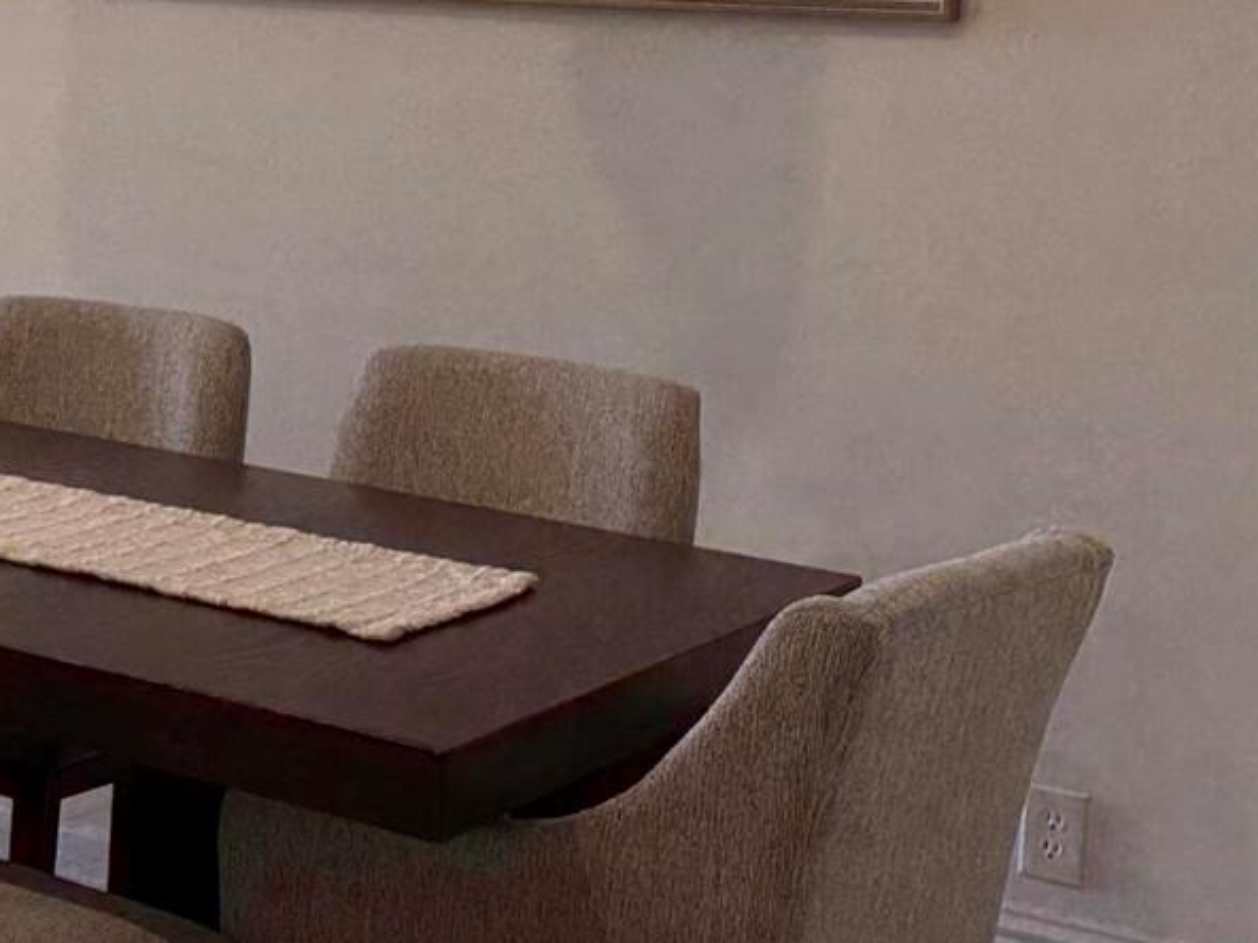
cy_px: 153
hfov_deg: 21.5
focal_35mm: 83
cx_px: -346
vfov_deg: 17.6
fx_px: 3016
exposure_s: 1/148
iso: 200
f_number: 1.78
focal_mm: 6.76
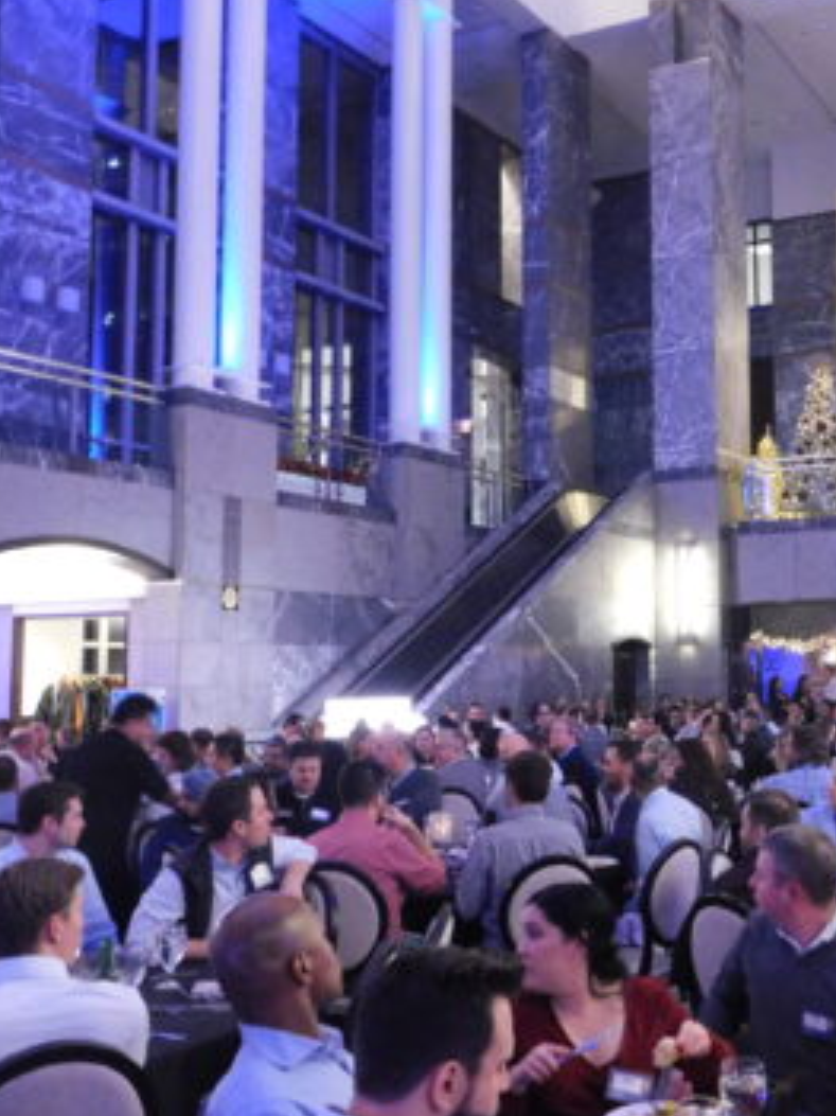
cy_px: 553
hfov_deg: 34.2
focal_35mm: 41
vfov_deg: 45.8
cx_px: 648
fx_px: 1321
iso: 800
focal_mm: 5.3
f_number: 3.2
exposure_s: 1/10
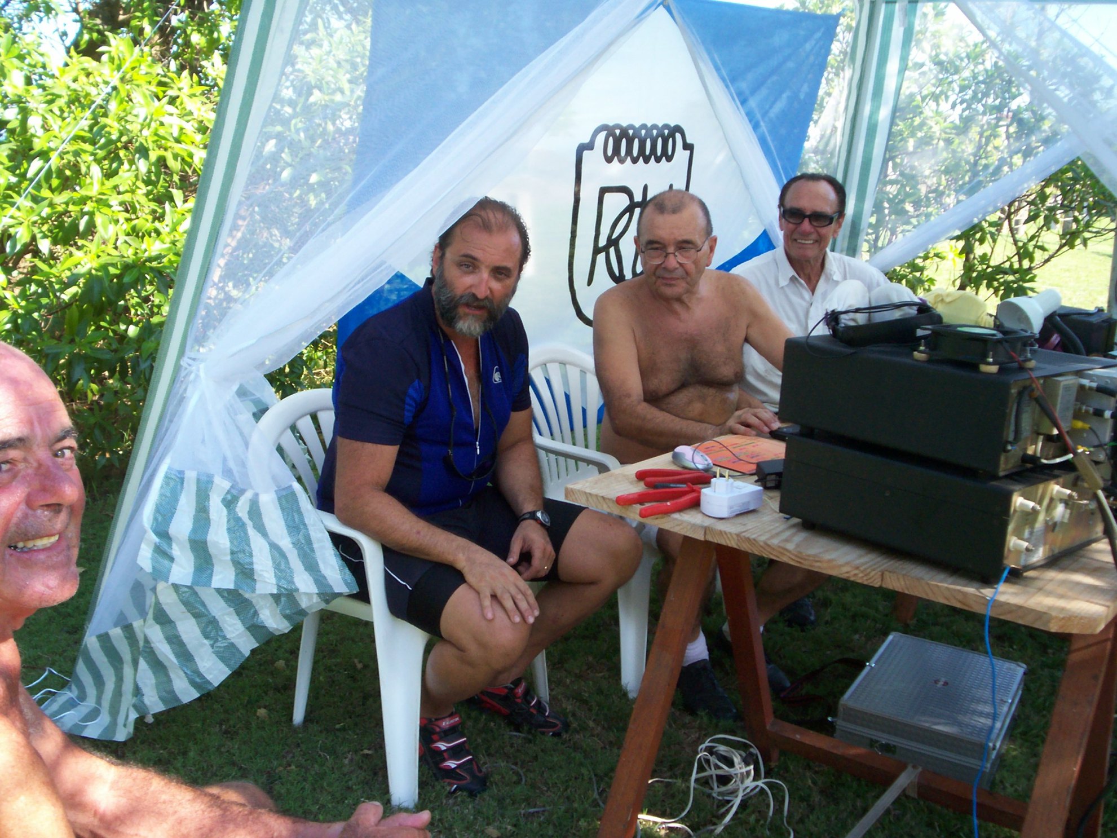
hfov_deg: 51.4
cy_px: 419
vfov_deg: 39.7
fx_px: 1162
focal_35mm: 36
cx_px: 558
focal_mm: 5.9
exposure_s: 1/94.3
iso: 100
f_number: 4.5
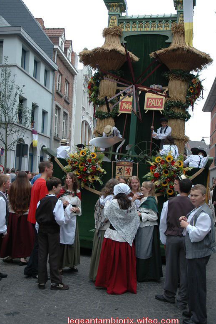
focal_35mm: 39
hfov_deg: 34.6
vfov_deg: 50.1
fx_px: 346
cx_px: 108
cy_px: 163
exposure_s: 1/640
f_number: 3.8
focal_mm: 25
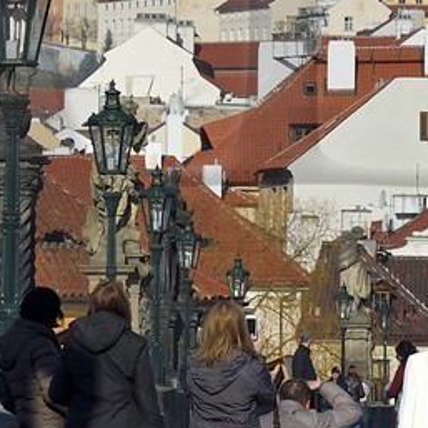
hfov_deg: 3.3
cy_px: -87
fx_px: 7386
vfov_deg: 3.3
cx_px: 643
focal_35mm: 528
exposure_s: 1/320
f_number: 13
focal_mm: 100
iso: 200
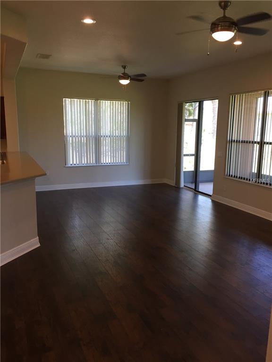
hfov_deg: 48.2
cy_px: 181
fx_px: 304
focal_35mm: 29
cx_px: 136
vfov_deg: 61.7
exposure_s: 1/40
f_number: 2.2
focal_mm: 4.15
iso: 40
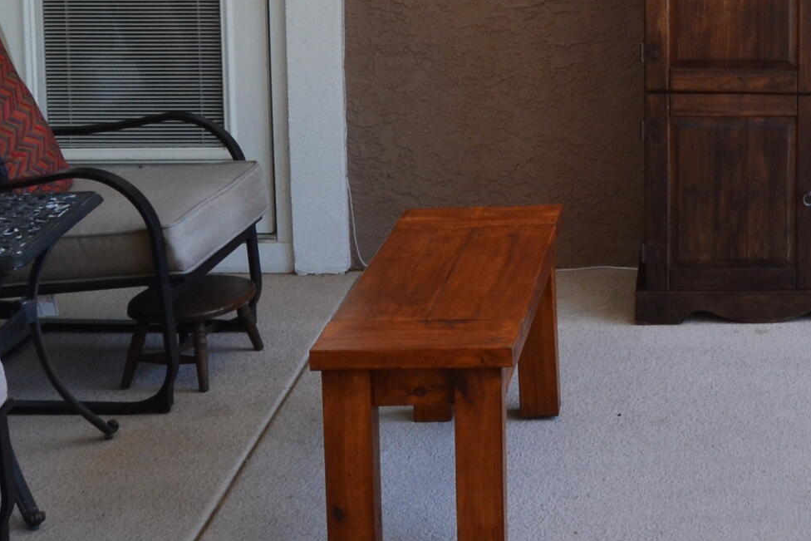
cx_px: 867
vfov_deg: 15.7
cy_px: -142
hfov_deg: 23.2
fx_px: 1870
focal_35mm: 83
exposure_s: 1/80
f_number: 8
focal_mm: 18
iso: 400
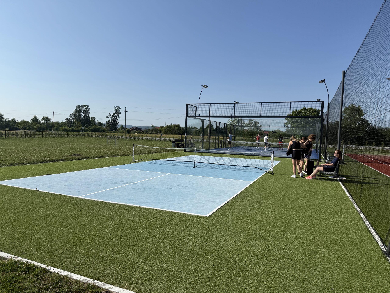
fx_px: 270
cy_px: 146
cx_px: 195
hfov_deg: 71.6
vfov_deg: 56.8
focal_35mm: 24
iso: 80
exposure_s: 1/7353
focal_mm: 6.76
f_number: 1.78
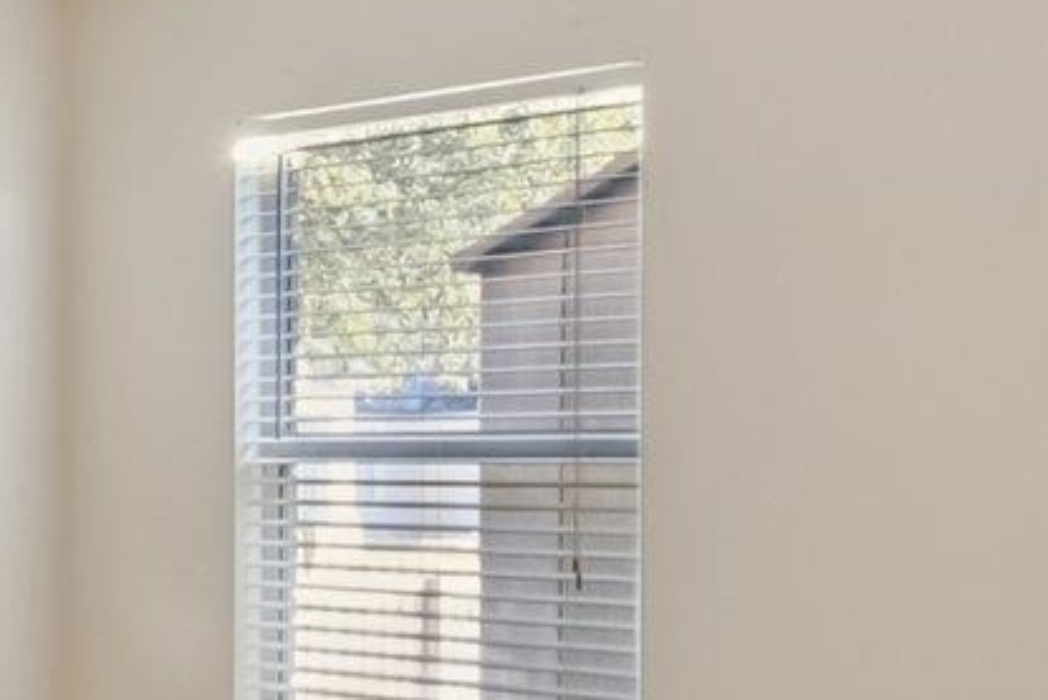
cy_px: 492
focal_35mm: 74
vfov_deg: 18.4
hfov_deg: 19.5
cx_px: -899
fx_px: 2155
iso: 400
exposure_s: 1/2.5
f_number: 8
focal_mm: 10
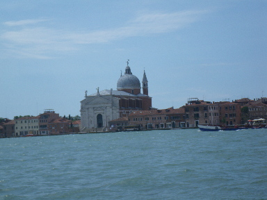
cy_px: 100
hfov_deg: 25.3
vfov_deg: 19.1
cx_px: 134
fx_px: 594
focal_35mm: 77
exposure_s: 1/400
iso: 50
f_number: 5.8
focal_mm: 13.7
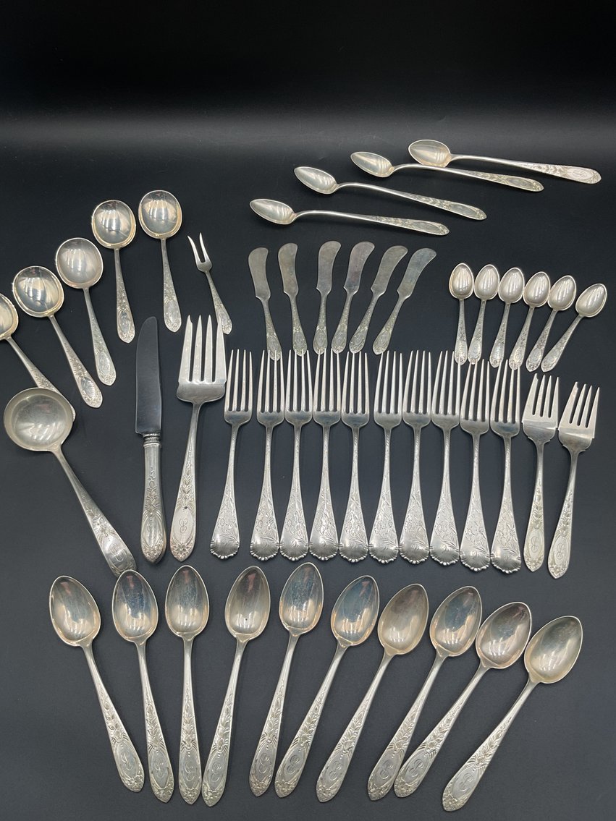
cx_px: 308
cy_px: 410
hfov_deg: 48.2
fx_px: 688
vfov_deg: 61.7
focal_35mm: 29
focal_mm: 3
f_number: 1.8
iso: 20
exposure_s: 1/120
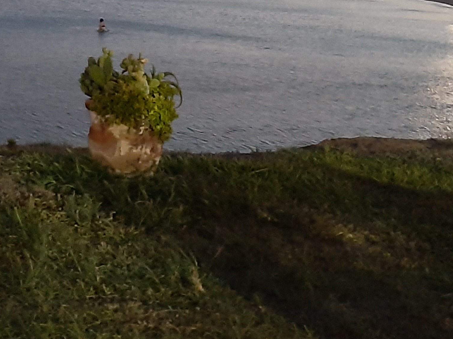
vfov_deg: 20.5
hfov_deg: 26.4
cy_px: -17
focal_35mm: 69
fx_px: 903
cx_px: -22
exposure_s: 1/10
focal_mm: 3.93
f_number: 1.7
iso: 1000
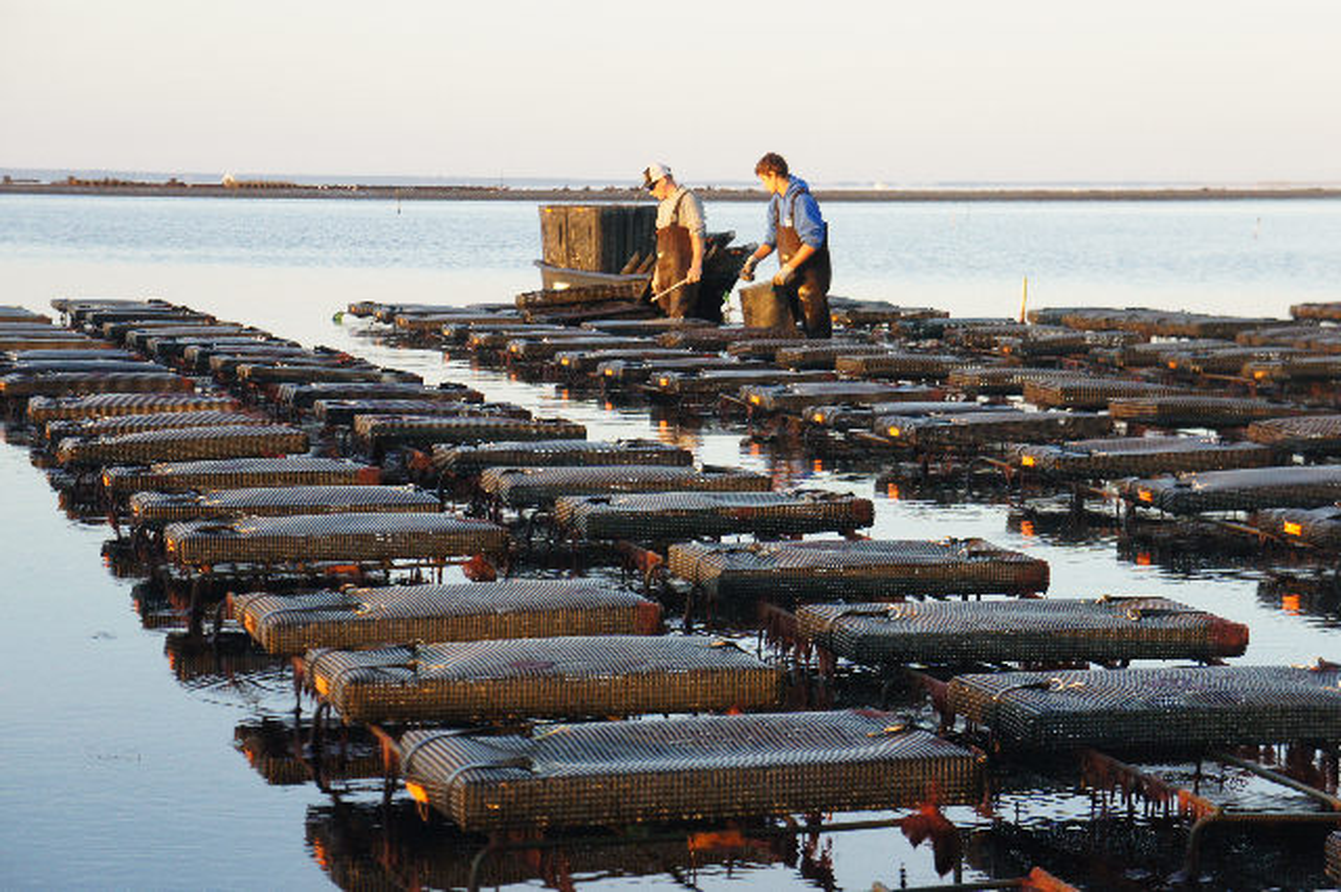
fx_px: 3071
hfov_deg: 24.6
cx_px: 670
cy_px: 446
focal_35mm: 82
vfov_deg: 16.5
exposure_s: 1/100
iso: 500
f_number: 5.6
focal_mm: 55
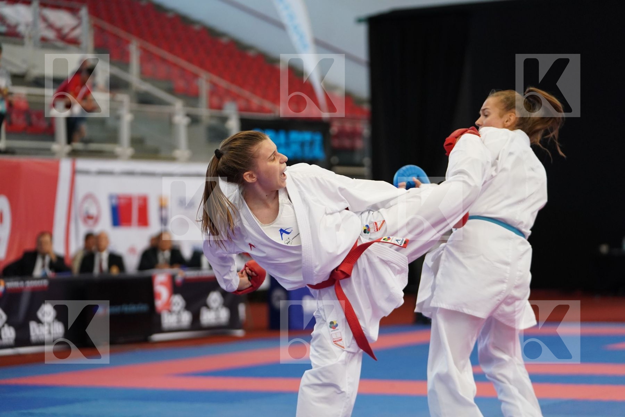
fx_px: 1840
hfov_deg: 19.3
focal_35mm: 106
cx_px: 312
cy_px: 208
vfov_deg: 12.9
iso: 2500
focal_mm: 106
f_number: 2.8
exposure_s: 1/1000
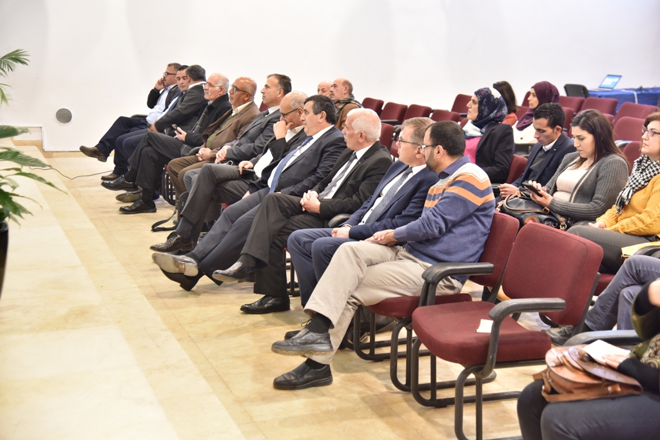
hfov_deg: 36.2
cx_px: 330
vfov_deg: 24.6
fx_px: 1008
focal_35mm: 55
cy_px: 220
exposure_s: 1/20
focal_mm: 55
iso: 2000
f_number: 4
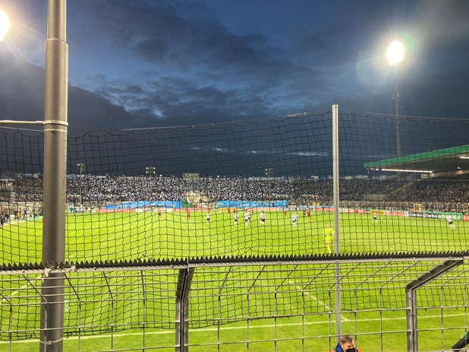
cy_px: 180
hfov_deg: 61.7
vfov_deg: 48.2
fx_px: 393
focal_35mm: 29
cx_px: 231
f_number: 1.8
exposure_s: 1/50
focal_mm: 3.99
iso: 125
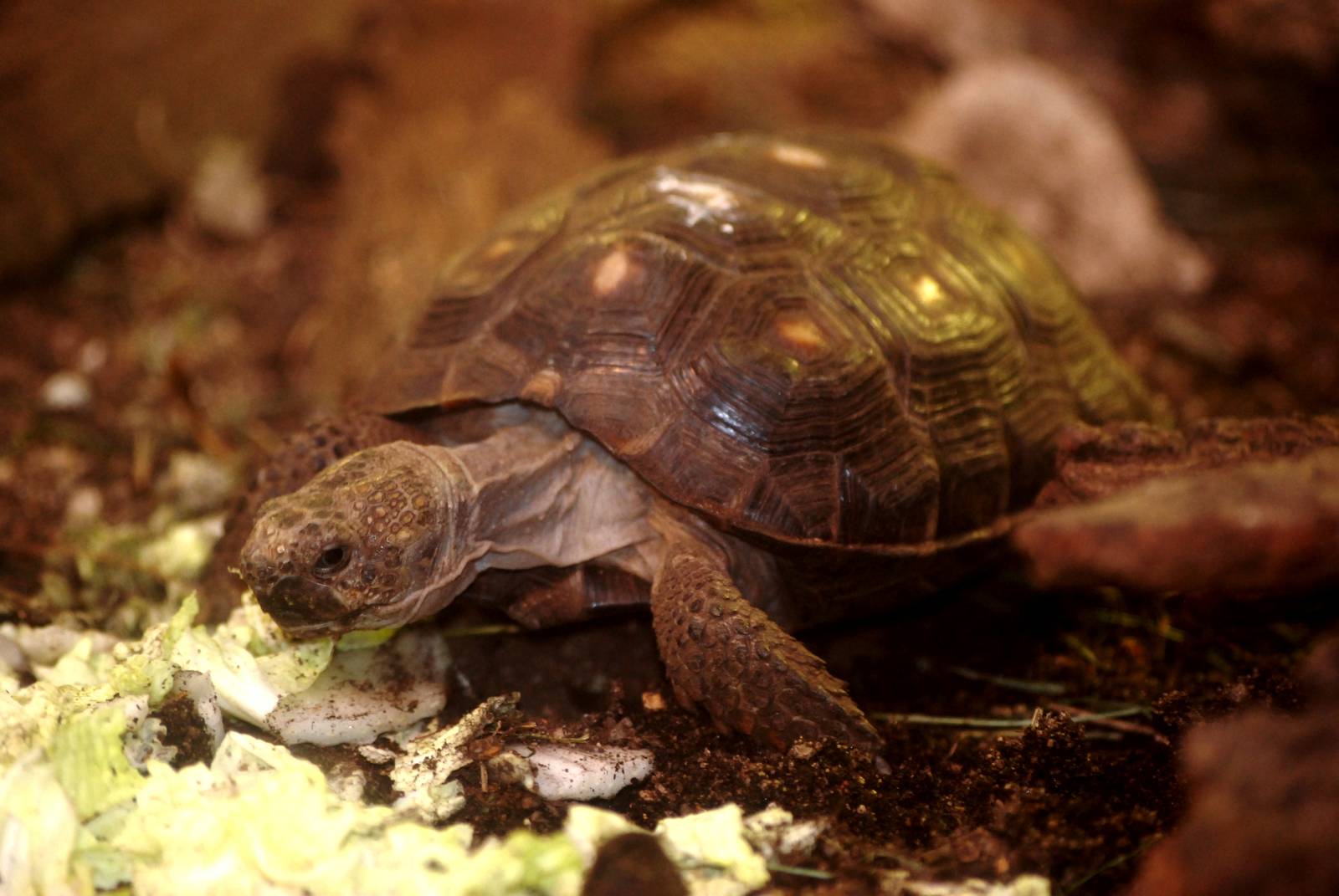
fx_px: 8379
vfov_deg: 6.1
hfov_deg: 9.1
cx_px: 670
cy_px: 448
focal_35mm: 225
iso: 1000
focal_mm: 150
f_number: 5
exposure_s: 1/60
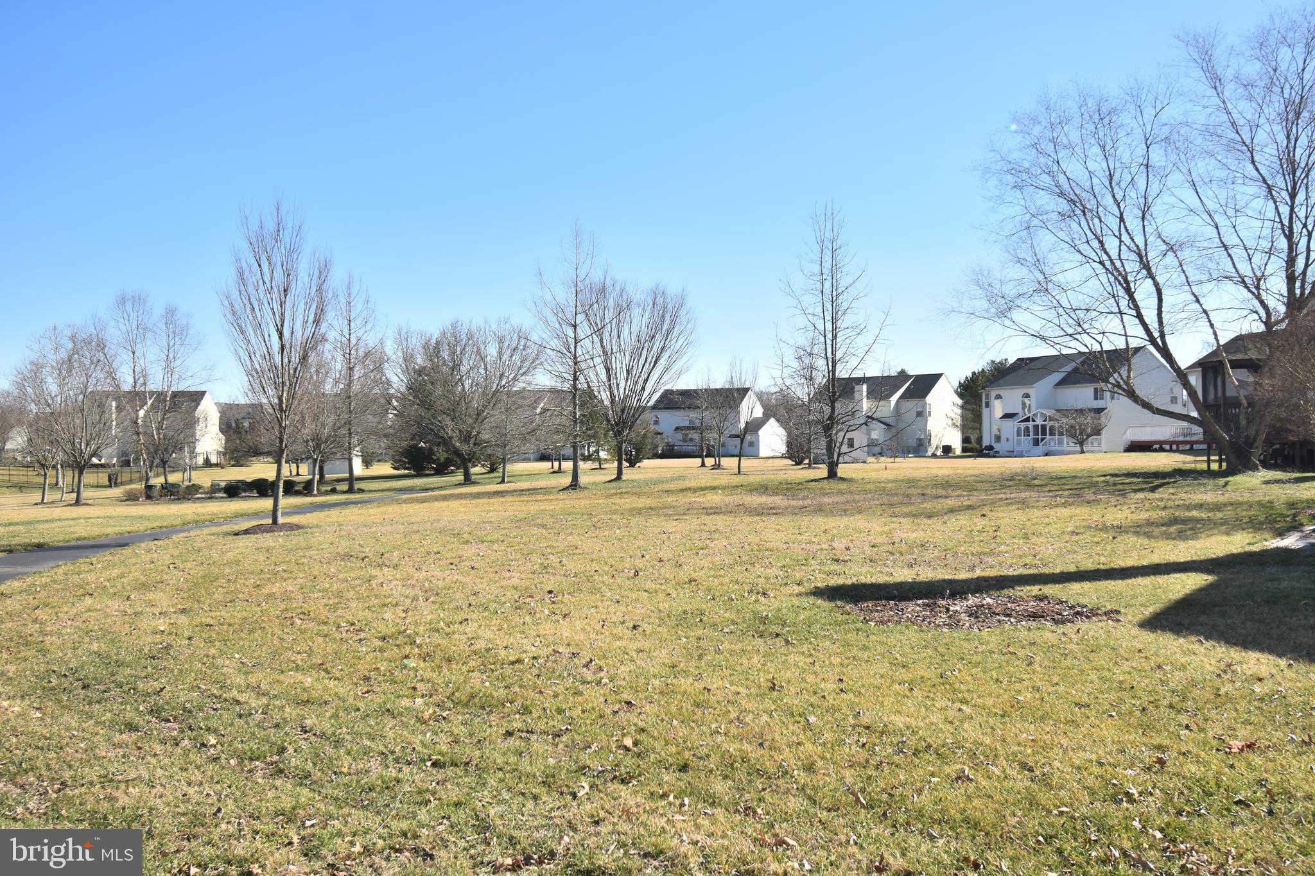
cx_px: 658
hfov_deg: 61.9
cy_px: 438
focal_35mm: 30
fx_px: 1096
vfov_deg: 43.6
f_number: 8
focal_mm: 20
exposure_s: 1/250
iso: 100
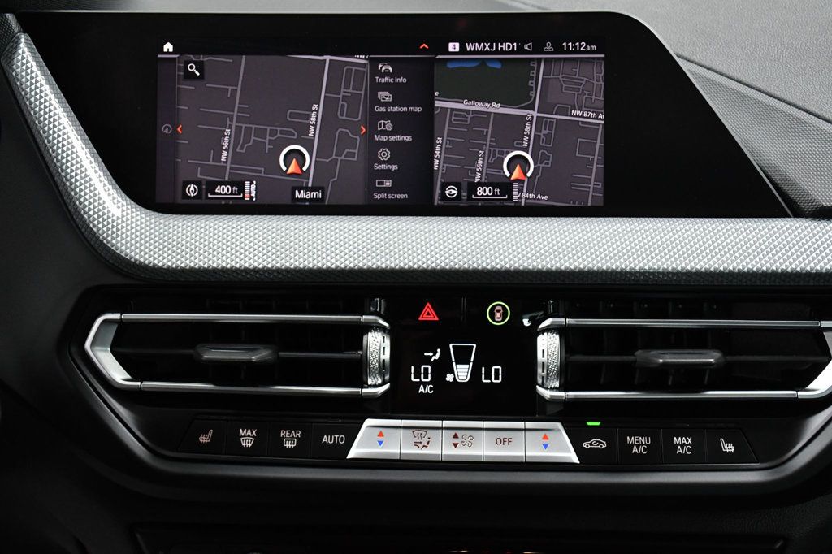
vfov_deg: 26.5
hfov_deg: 38.9
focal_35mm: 51
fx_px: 1178
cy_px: 277
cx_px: 416
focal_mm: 34
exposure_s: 1/125
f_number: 6.3
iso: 2500
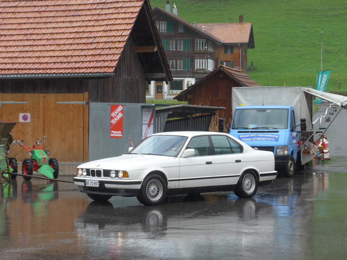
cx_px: 174
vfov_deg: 13.5
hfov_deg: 17.9
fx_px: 1103
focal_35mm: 110
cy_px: 130
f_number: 4.9
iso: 80
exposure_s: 1/160
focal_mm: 21.6
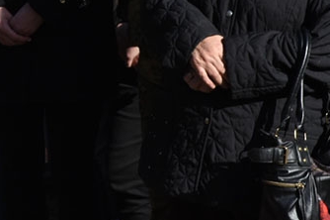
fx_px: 2718
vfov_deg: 4.6
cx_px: -247
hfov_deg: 6.8
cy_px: -122
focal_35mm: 297
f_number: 5.6
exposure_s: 1/2500
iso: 400
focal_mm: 55
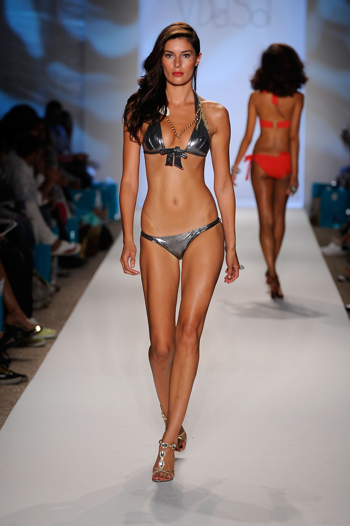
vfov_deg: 12.1
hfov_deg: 8.1
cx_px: 175
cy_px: 263
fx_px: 2482
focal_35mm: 170
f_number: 4
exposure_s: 1/320
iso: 500
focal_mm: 170
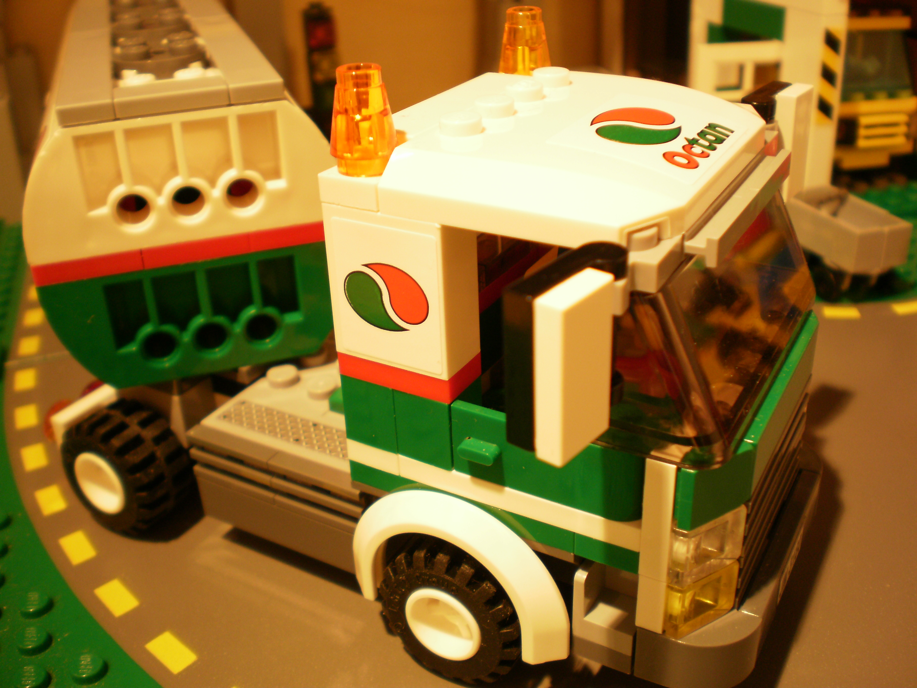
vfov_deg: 39.7
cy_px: 344
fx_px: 954
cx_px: 458
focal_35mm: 36
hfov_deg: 51.4
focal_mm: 6.3
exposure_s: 1/4
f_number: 3.1
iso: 125
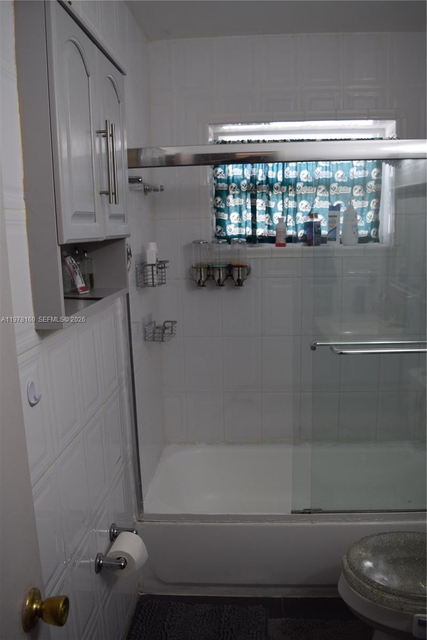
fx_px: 480
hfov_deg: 47.9
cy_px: 320
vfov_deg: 67.4
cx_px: 214
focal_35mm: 27
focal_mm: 18
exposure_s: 1/100
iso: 400
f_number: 5
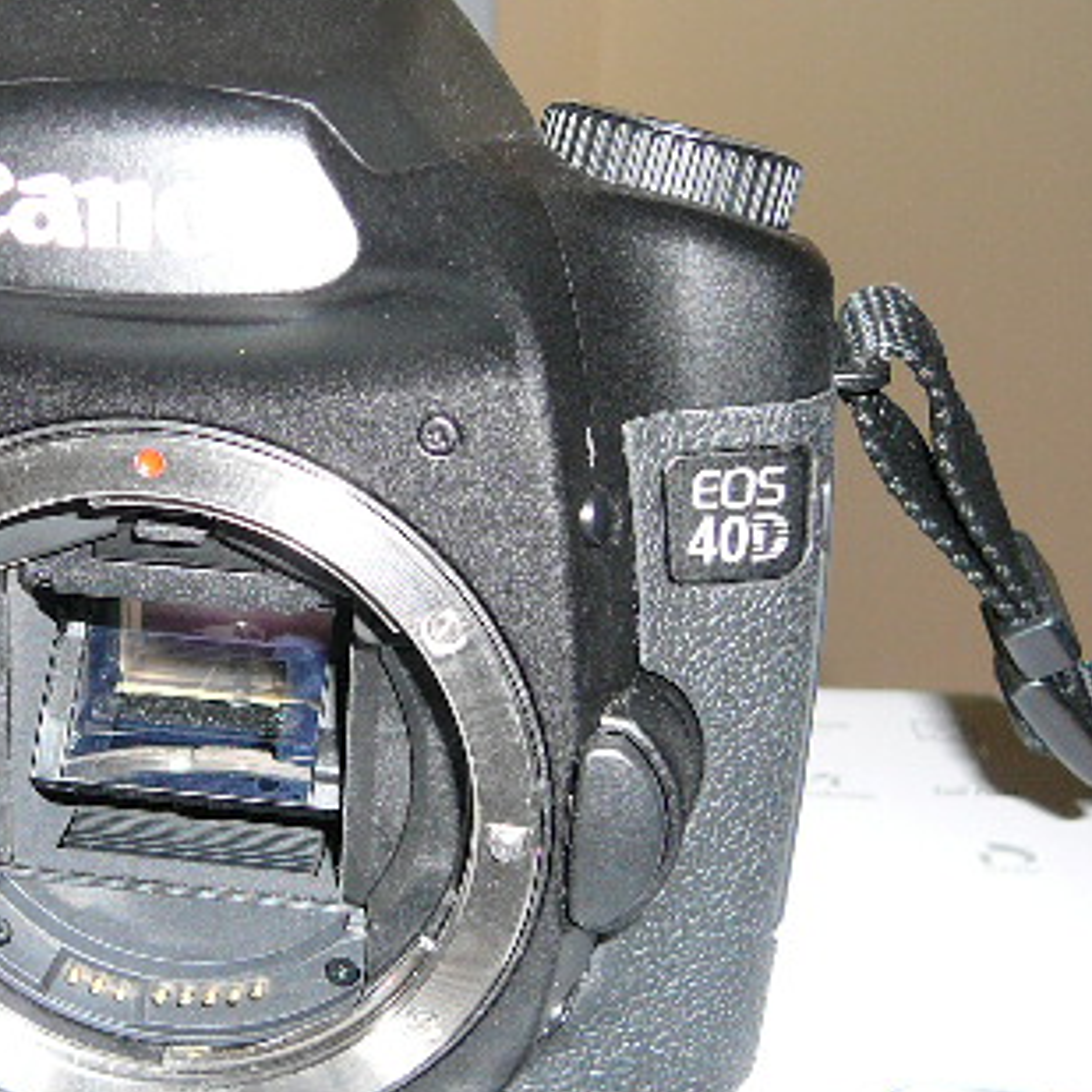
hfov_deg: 26.2
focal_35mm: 64
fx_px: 2284
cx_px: 148
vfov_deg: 26.9
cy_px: 597
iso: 100
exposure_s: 1/30
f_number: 2.8
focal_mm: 5.2
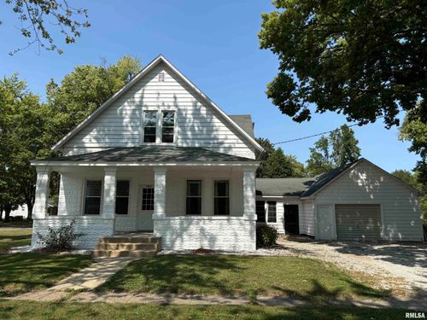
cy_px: 160
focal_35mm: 26
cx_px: 214
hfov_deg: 67.3
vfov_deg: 53.1
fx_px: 321
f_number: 1.6
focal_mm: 5.96
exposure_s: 1/2778
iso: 50
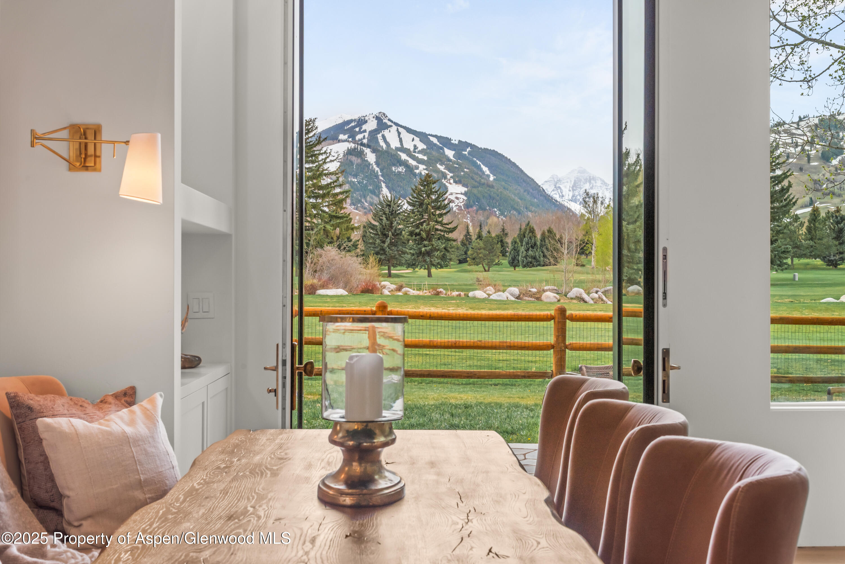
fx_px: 1033
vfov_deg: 30.5
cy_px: 282
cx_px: 422
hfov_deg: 44.5
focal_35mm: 44
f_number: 9
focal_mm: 44
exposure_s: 1/13
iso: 400
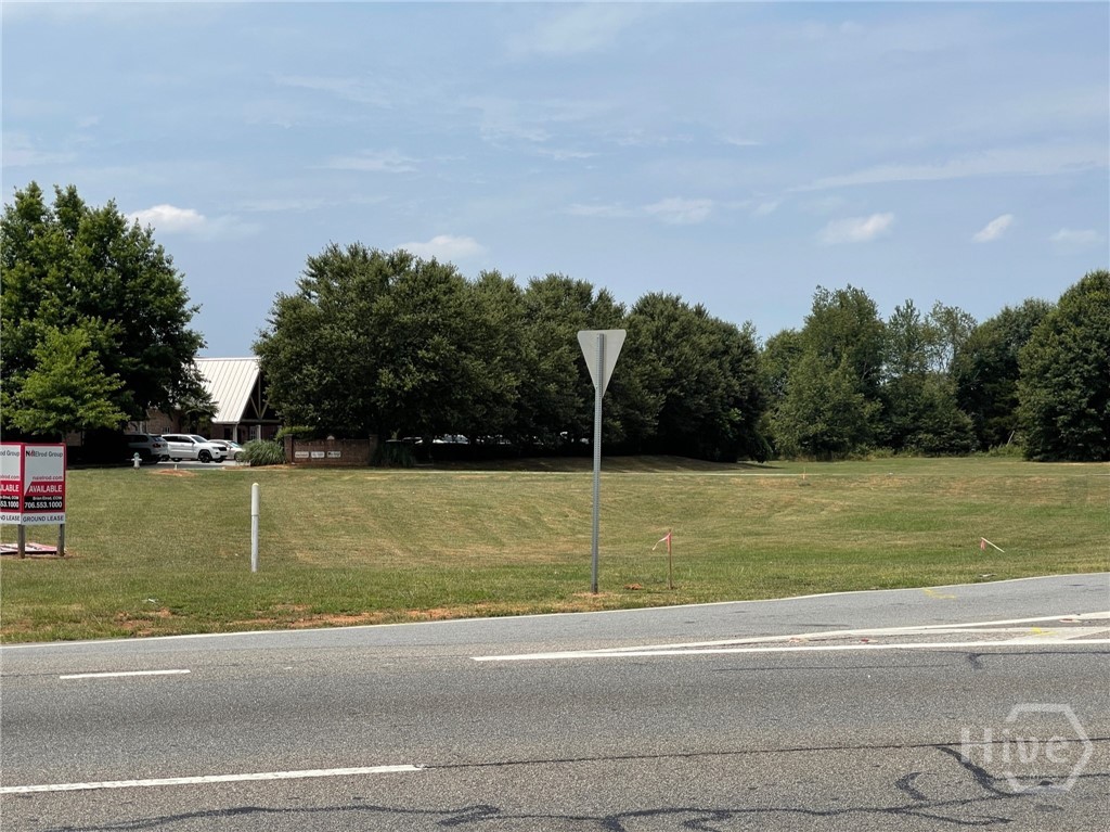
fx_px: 2051
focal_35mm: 64
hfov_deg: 30.3
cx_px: 555
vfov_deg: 22.9
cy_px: 416
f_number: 2.2
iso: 20
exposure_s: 1/2320
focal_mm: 7.5
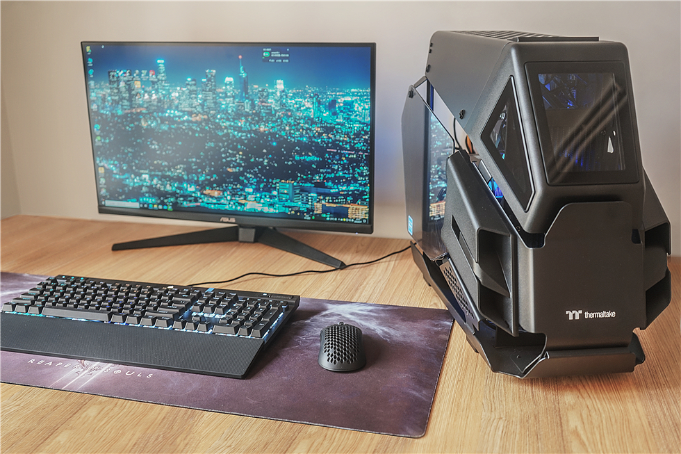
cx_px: 340
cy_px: 227
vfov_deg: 40.0
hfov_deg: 57.2
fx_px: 624
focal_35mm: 33
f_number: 4
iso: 200
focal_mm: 33
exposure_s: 1/5
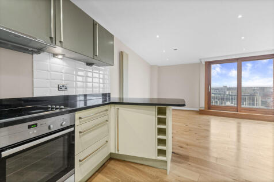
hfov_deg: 96.8
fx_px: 122
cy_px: 91
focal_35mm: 16
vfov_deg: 73.7
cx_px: 137
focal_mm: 16
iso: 640
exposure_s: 1/10
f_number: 8
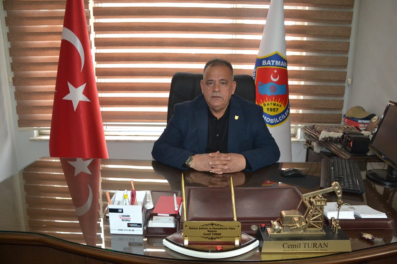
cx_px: 198
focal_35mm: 27
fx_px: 298
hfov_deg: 67.4
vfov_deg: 47.9
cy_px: 132
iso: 2000
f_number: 3.5
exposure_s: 1/60
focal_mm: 18
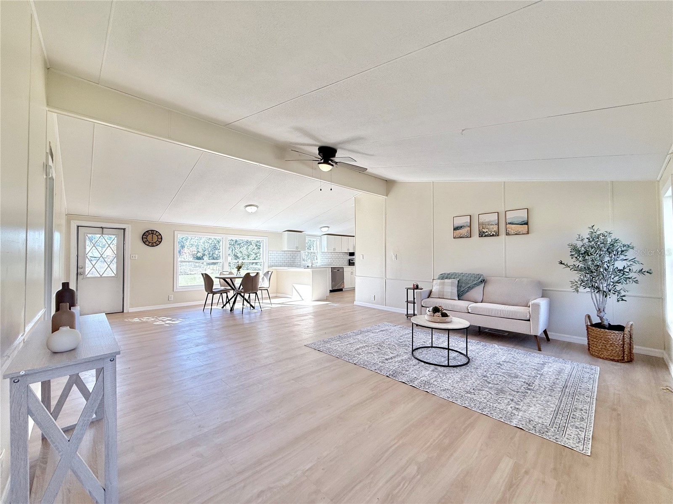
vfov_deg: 85.7
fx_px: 272
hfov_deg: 102.1
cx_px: 336
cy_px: 252
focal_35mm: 14
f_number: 2.2
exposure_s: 1/274
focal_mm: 2.22
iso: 64
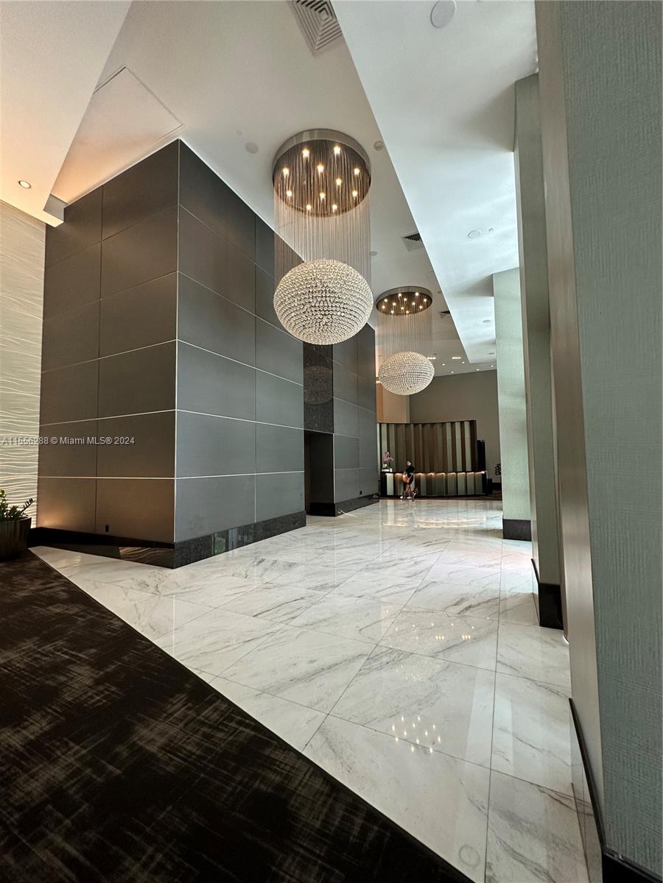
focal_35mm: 14
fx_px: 358
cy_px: 442
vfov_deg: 102.1
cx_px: 332
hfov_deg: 85.7
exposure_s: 1/120
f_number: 2.2
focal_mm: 2.22
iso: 200
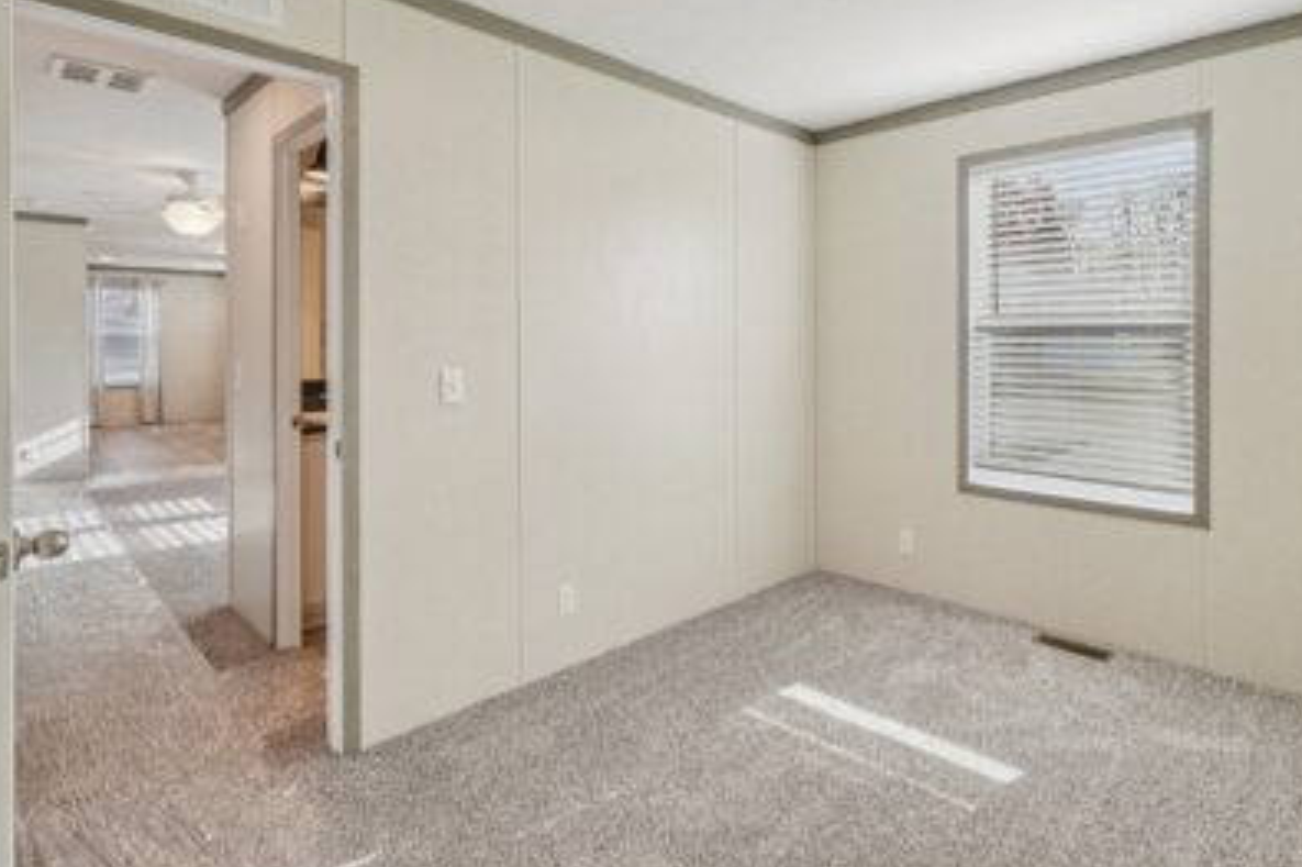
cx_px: 695
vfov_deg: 63.9
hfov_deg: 86.8
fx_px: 687
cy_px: 348
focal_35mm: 19
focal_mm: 10
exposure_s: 1/30
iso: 160
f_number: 8
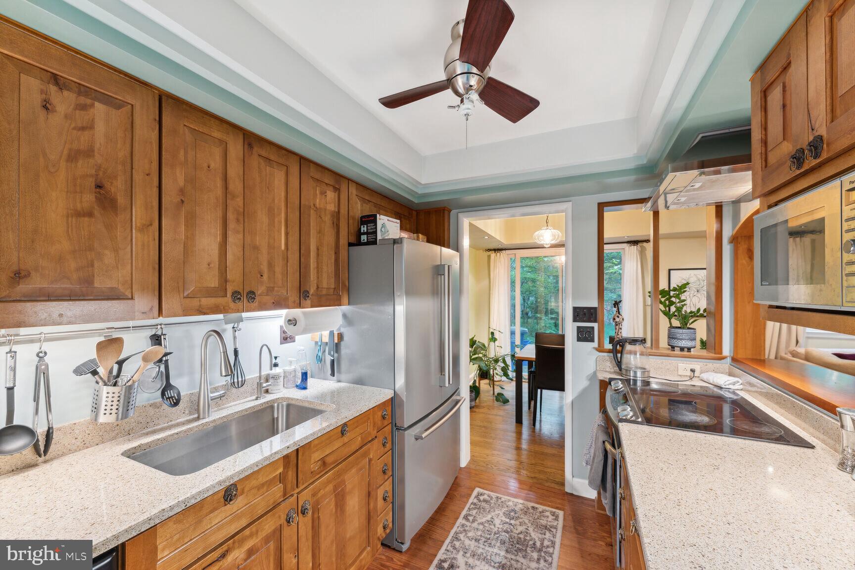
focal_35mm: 14
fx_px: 332
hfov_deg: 104.3
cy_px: 285
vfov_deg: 81.2
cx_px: 428
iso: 500
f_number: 8
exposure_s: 1/3.33
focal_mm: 14
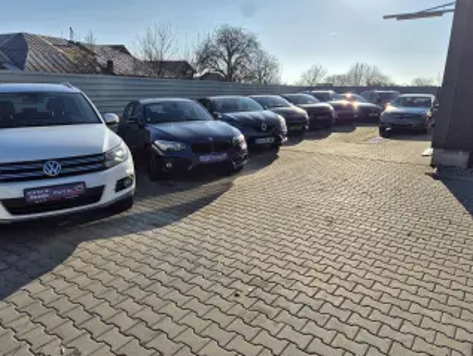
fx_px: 356
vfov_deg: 53.1
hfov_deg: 67.3
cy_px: 192
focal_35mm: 26
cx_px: 234
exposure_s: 1/3352
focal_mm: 5.4
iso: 25
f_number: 1.8
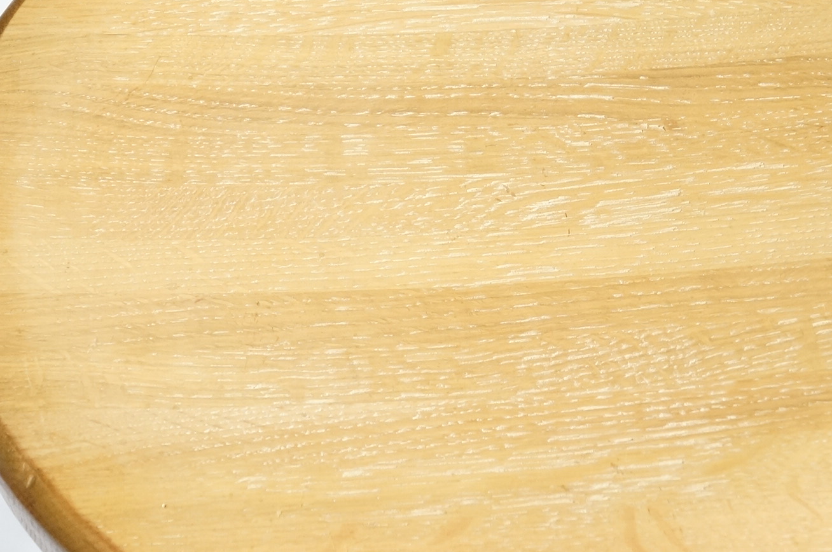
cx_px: 473
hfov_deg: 27.7
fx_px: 1685
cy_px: 251
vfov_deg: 18.6
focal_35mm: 73
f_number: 4
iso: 1000
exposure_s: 1/60
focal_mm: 26
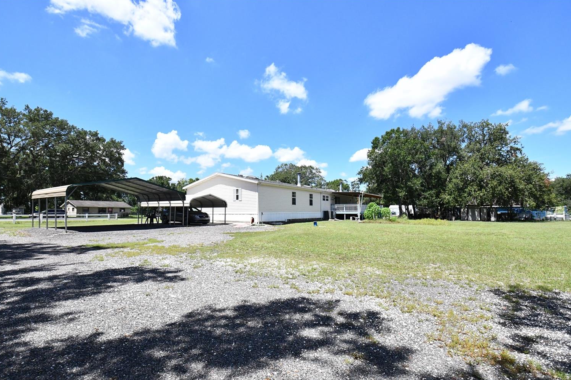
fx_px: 254
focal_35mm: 16
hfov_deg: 96.8
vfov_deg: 73.6
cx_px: 287
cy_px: 200
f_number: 6.3
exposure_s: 1/8000
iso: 2200
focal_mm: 10
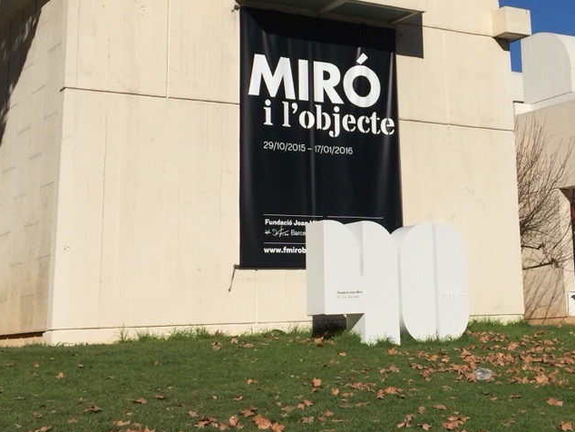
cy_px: 63
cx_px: 450
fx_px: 1063
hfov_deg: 29.6
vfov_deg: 22.5
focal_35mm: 64
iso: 32
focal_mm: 4.15
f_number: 2.2
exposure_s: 1/5650
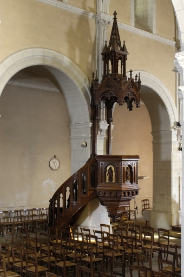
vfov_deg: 37.9
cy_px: 138
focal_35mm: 52
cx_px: 92
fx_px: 404
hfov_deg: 25.7
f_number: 11
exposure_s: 1
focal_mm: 35
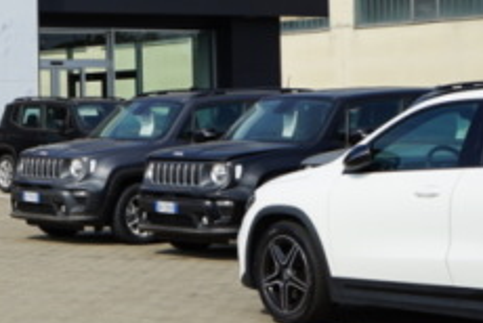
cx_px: -145
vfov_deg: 11.0
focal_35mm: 124
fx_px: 1666
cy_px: 34
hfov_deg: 15.7
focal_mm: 42
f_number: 11
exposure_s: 1/160
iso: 100
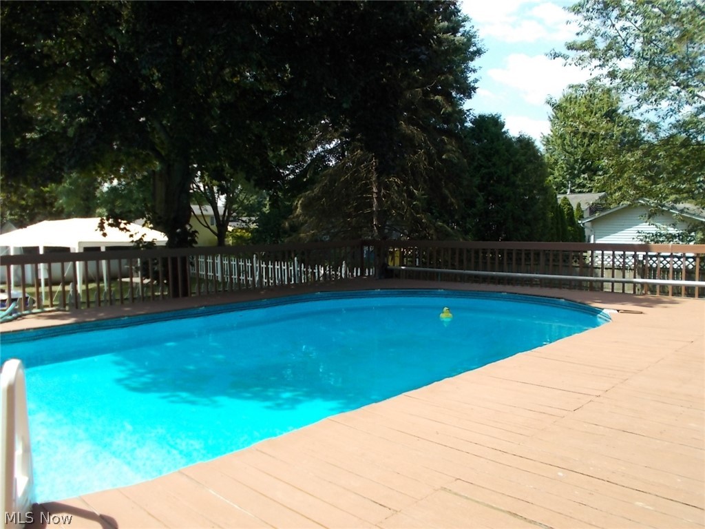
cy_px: 264
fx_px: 611
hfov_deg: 60.0
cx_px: 352
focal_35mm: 30
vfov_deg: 46.8
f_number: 3.4
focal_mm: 5.3
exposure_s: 1/400
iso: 80
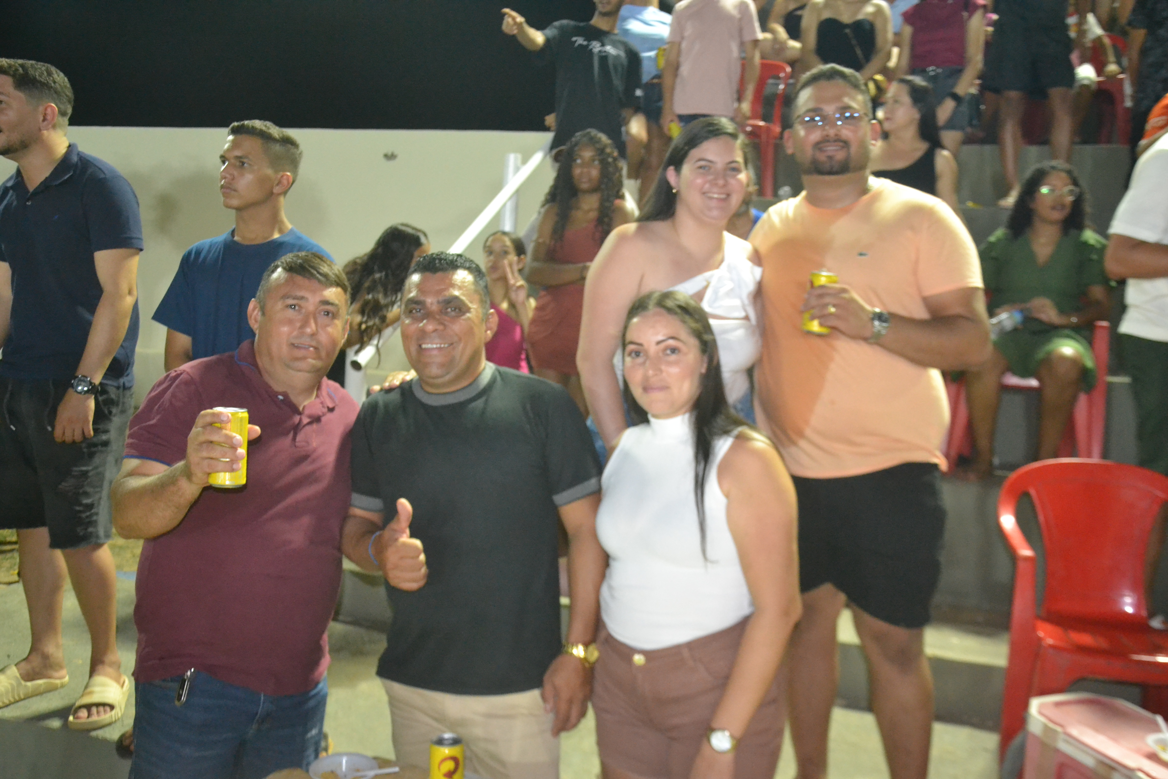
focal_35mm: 36
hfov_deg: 53.1
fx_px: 1168
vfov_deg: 36.9
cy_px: 390
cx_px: 584
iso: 3200
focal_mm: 24
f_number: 3.8
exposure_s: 1/60
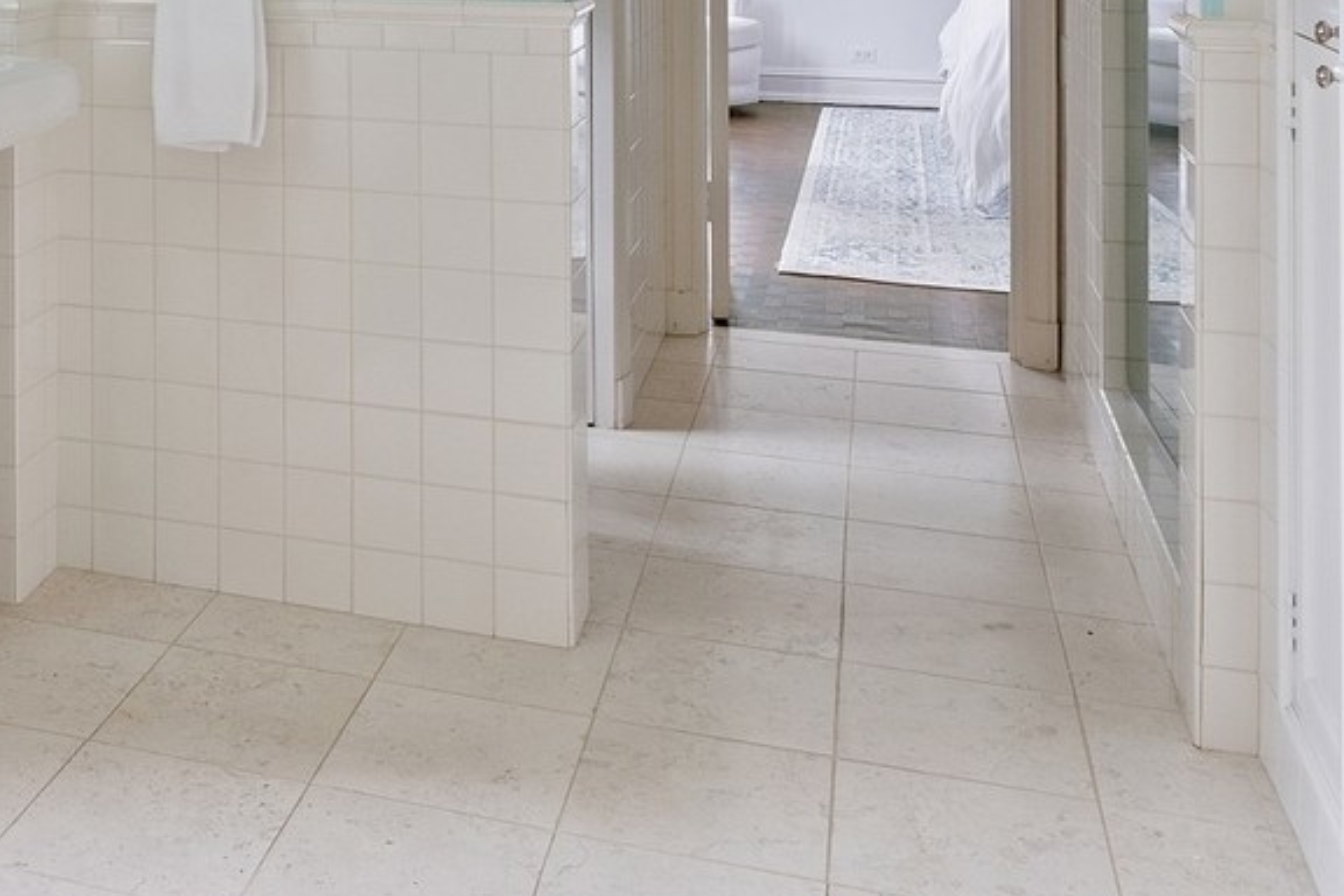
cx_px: 191
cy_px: -86
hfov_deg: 39.9
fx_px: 1732
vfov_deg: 26.7
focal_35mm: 46
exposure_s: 1/5
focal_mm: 11
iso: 200
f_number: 8
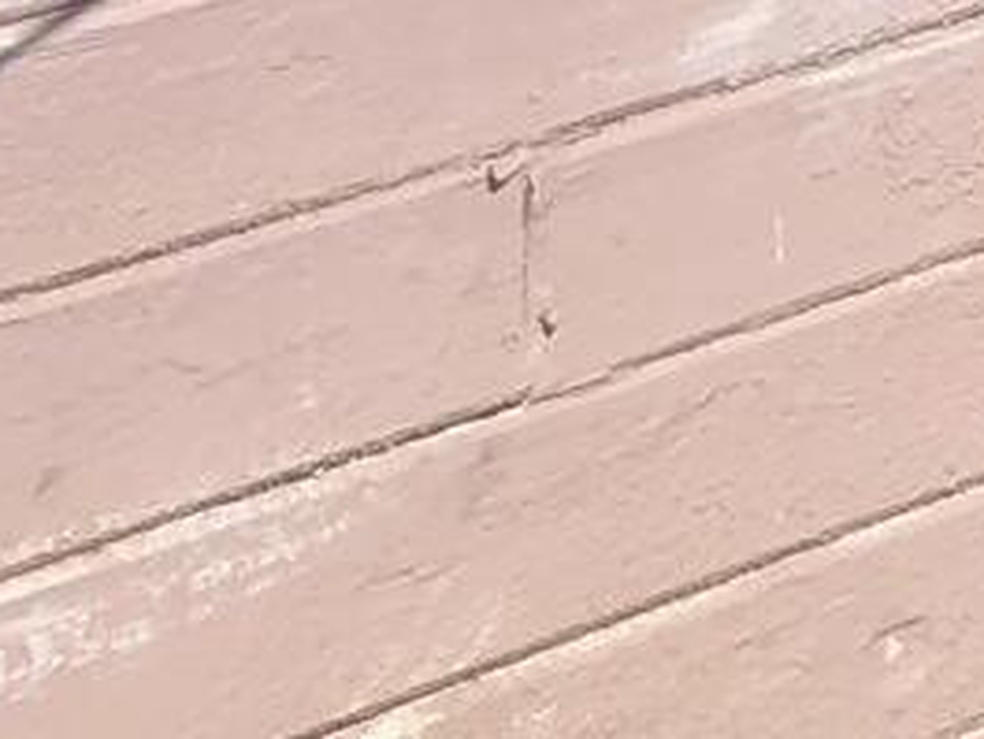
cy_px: -1593
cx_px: 2993
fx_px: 6058
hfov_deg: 7.9
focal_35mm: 213
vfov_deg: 6.3
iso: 25
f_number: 1.8
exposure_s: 1/3205
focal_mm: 3.99
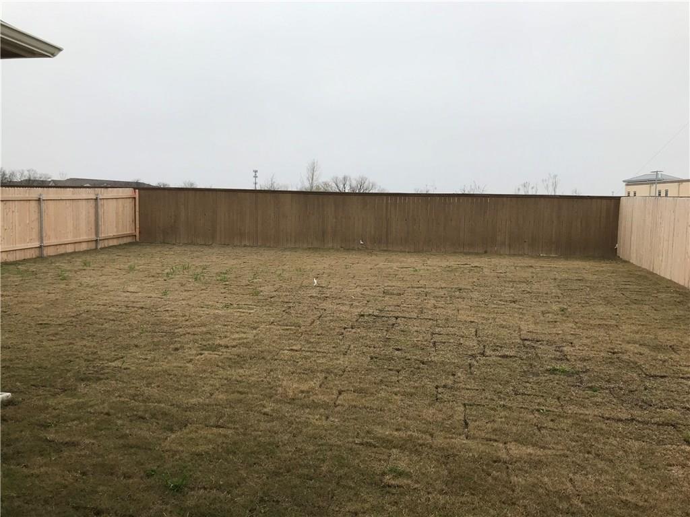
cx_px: 345
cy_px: 258
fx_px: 558
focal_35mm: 28
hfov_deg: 63.4
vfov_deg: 49.7
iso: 20
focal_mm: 3.99
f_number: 1.8
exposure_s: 1/1100
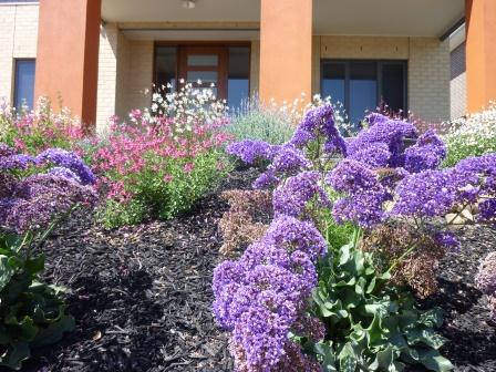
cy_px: 186
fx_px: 358
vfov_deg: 54.9
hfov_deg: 69.4
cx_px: 248
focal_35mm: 25
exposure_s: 1/250
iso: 80
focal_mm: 4.5
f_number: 3.3
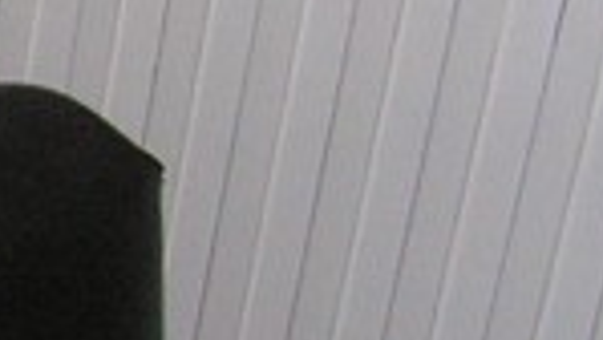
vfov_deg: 5.7
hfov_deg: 9.0
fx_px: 3376
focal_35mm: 211
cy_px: 490
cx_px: -959
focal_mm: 6
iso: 200
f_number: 3.2
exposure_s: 1/40
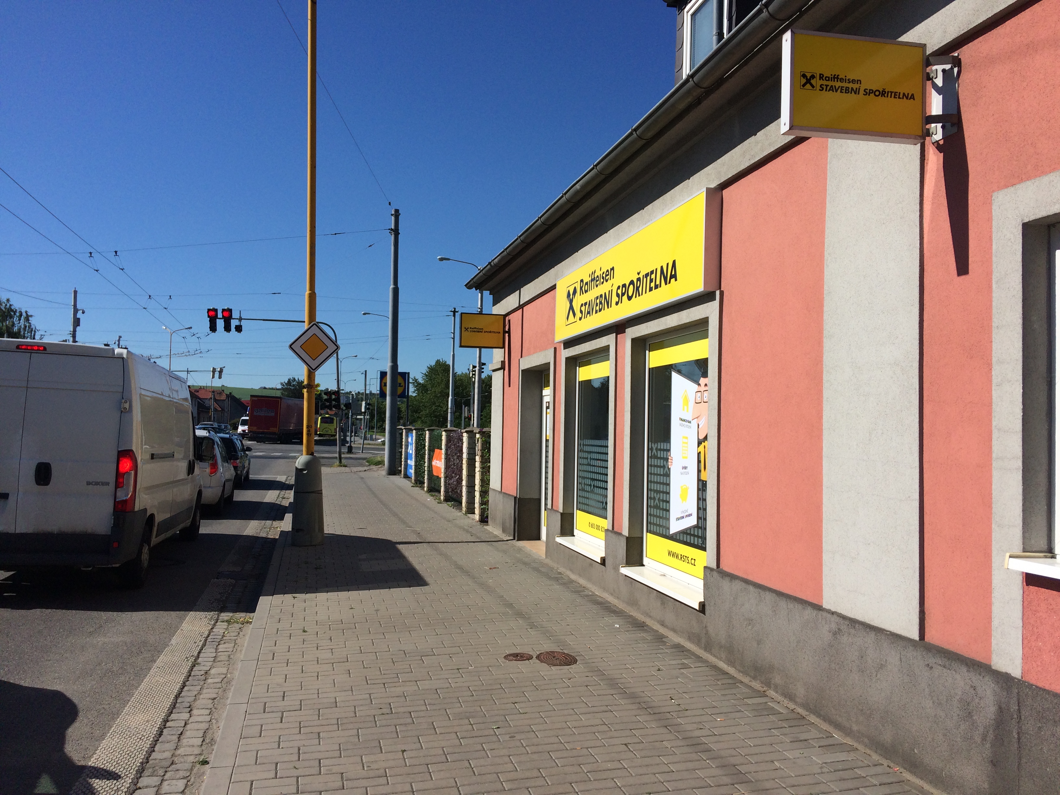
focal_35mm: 29
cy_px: 398
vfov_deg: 48.2
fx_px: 888
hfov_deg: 61.7
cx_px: 530
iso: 32
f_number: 2.2
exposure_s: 1/3731
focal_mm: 4.15
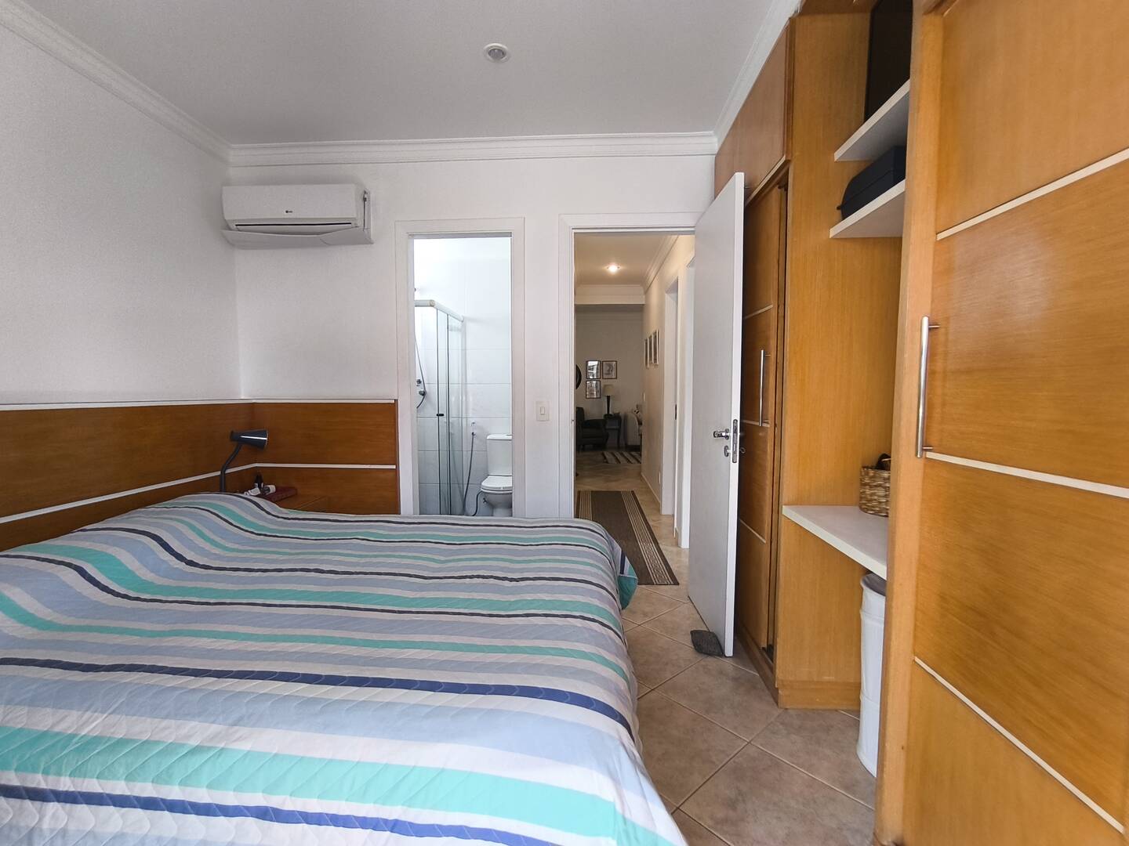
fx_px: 522
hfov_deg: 94.5
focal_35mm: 16
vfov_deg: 78.1
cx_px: 564
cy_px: 423
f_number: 2.2
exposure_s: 1/60
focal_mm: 1.65
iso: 125
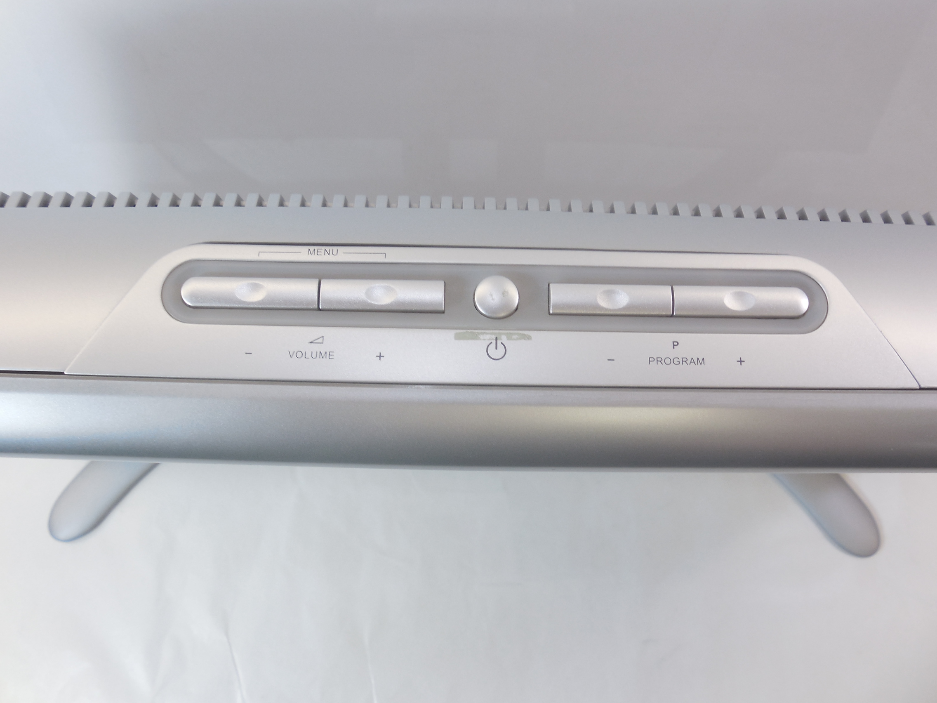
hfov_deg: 67.3
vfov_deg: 53.1
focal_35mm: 26
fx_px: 704
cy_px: 352
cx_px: 468
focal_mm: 4.6
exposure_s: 1/40
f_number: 3.5
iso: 125
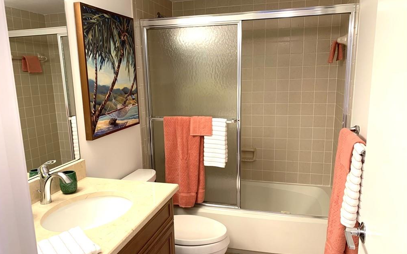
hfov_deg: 66.5
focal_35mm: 28
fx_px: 311
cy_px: 140
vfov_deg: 44.5
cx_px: 202
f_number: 1.8
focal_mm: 4.25
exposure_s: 1/60
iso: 100
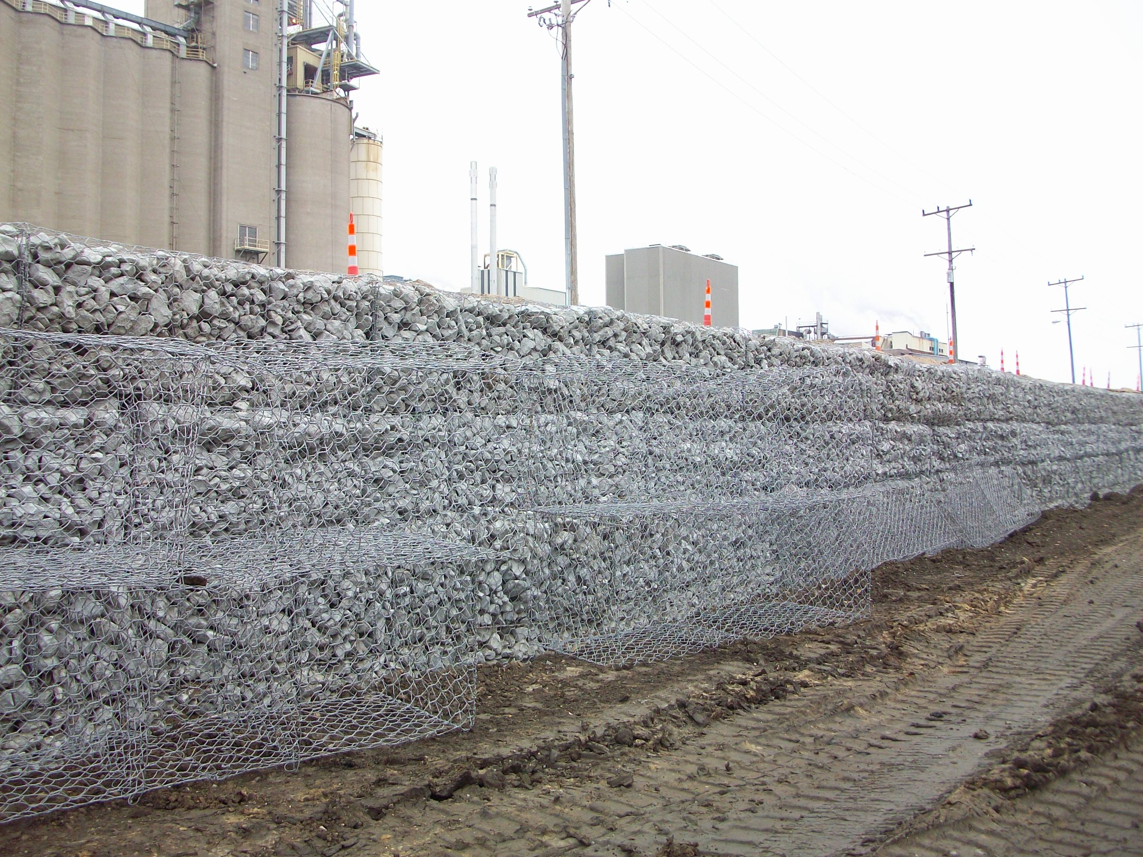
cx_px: 572
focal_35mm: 34
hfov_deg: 54.0
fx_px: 1123
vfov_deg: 41.8
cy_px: 428
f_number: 2.8
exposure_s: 1/273
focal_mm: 5.7
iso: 80
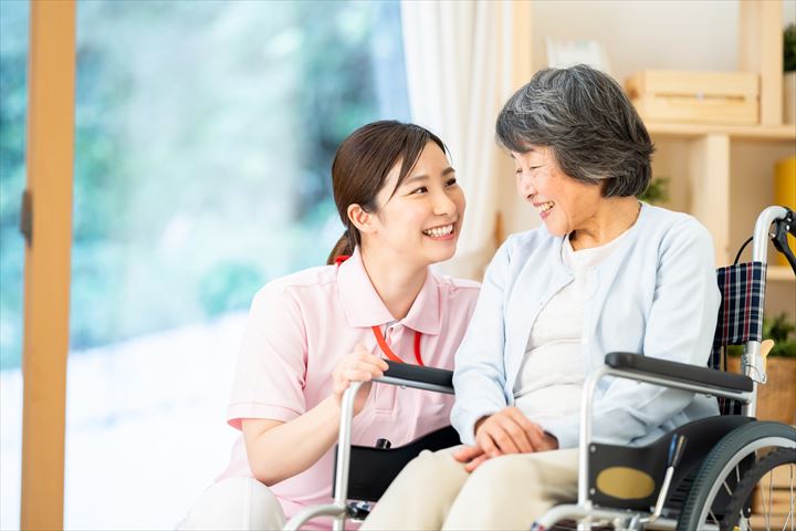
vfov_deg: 10.2
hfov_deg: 15.2
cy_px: 266
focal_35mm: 135
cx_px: 398
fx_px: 2985
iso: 800
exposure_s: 1/160
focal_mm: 135
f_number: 2.2
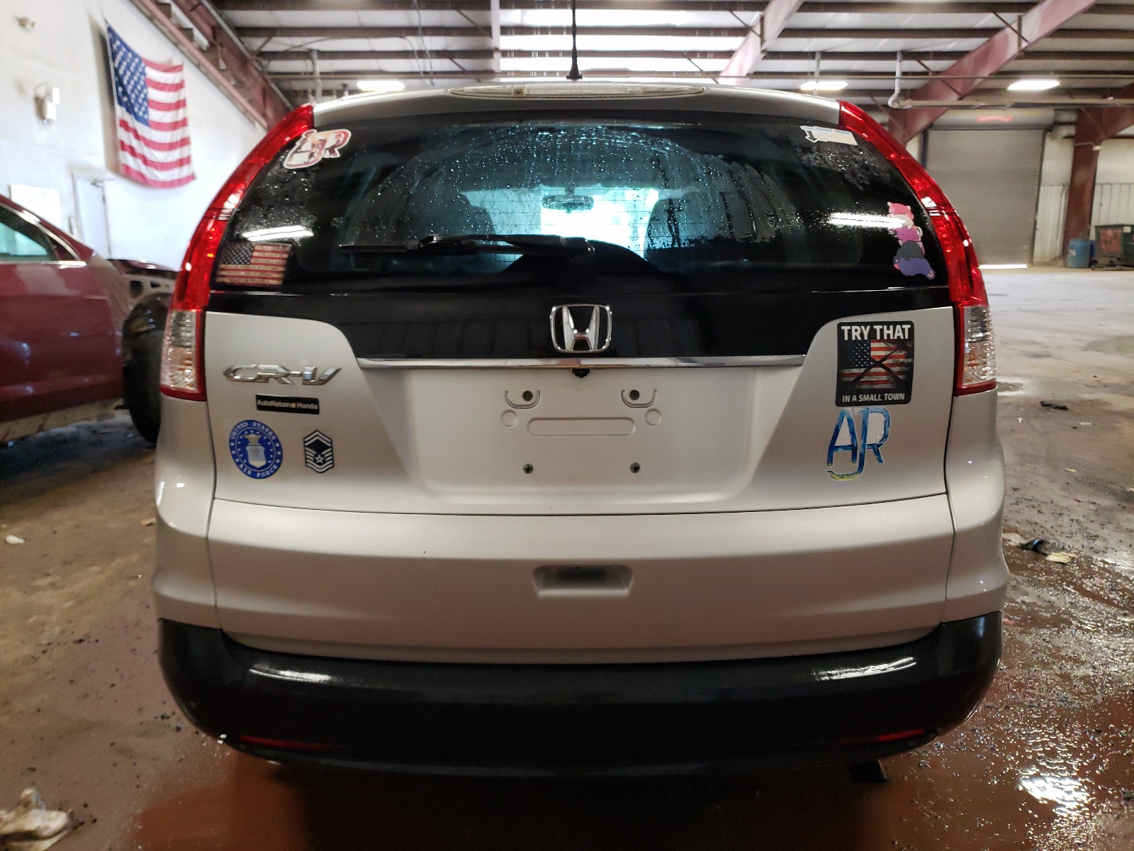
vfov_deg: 53.1
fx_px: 852
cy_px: 426
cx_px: 567
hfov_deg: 67.3
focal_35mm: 26
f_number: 1.5
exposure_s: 1/60.2
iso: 252
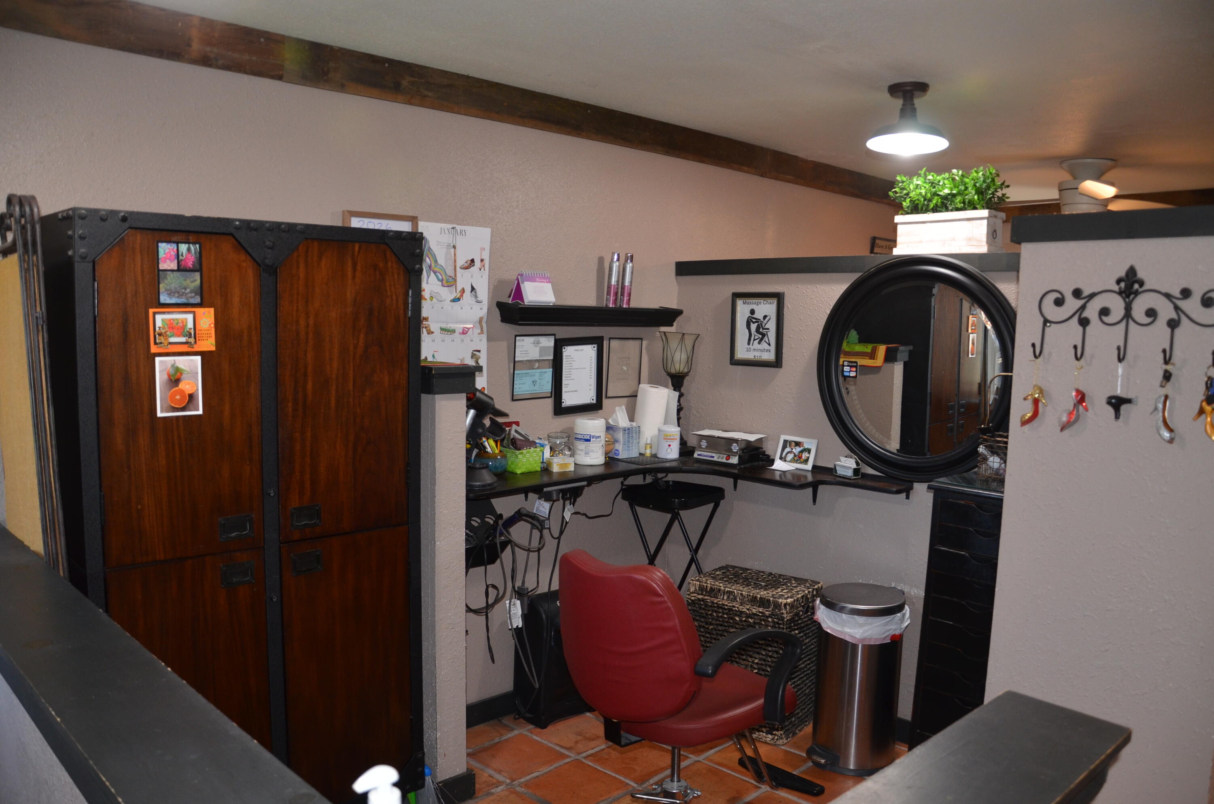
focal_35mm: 27
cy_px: 402
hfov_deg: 67.5
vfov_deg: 47.7
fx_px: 909
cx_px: 607
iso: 450
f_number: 3.5
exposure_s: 1/60
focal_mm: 18
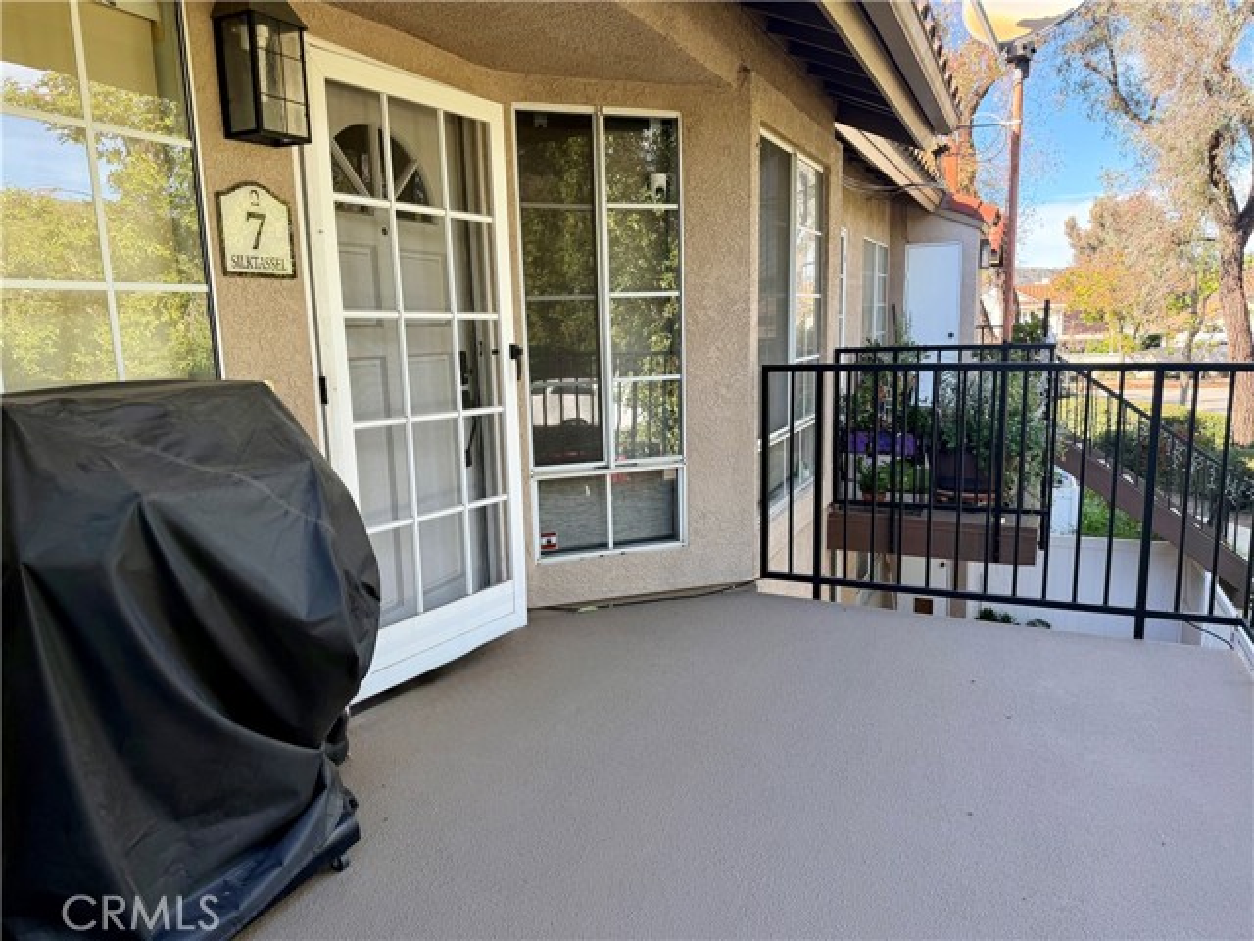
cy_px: 470
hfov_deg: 71.6
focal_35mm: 24
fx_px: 869
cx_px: 627
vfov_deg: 56.8
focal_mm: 6.76
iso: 100
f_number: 1.78
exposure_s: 1/501
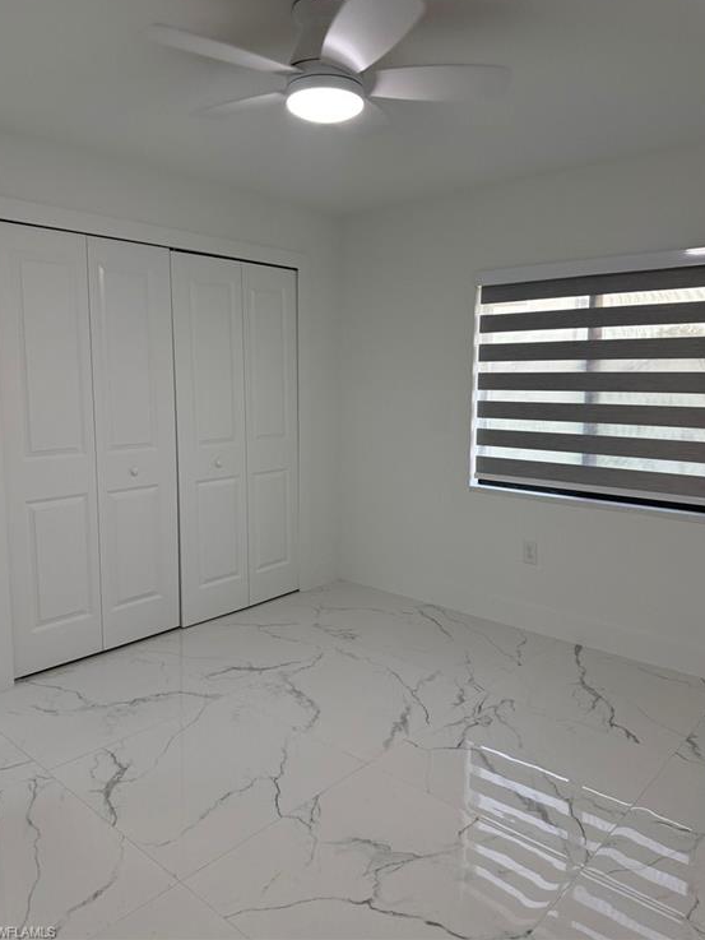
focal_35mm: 25
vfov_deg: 69.4
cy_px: 452
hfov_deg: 54.9
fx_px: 679
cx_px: 352
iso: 200
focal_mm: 6.76
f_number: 1.78
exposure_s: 1/206
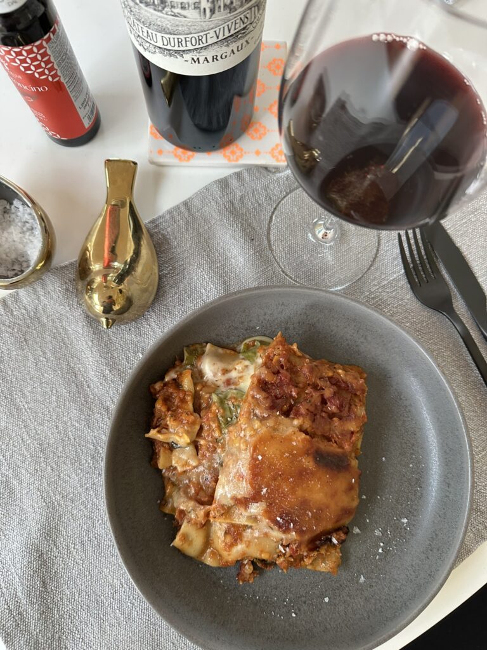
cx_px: 244
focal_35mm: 24
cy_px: 325
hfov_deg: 56.8
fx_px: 450
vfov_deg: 71.6
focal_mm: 6.86
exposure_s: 1/60
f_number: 1.78
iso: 250
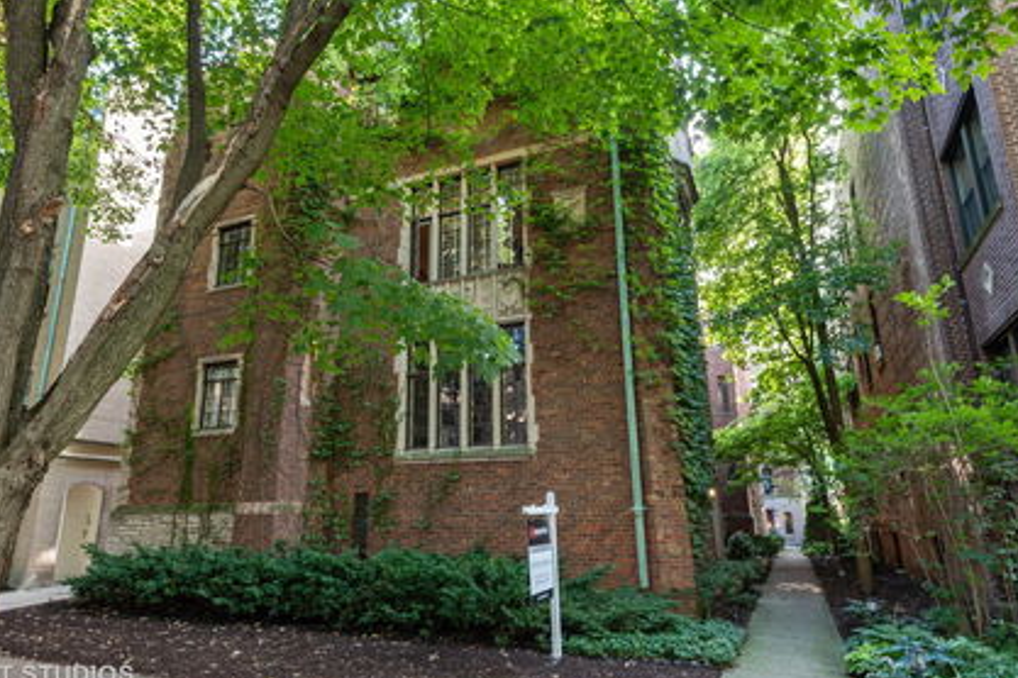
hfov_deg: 75.9
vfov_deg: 55.1
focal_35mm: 23
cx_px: 459
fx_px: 650
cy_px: 324
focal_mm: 20
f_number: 8
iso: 250
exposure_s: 1/8
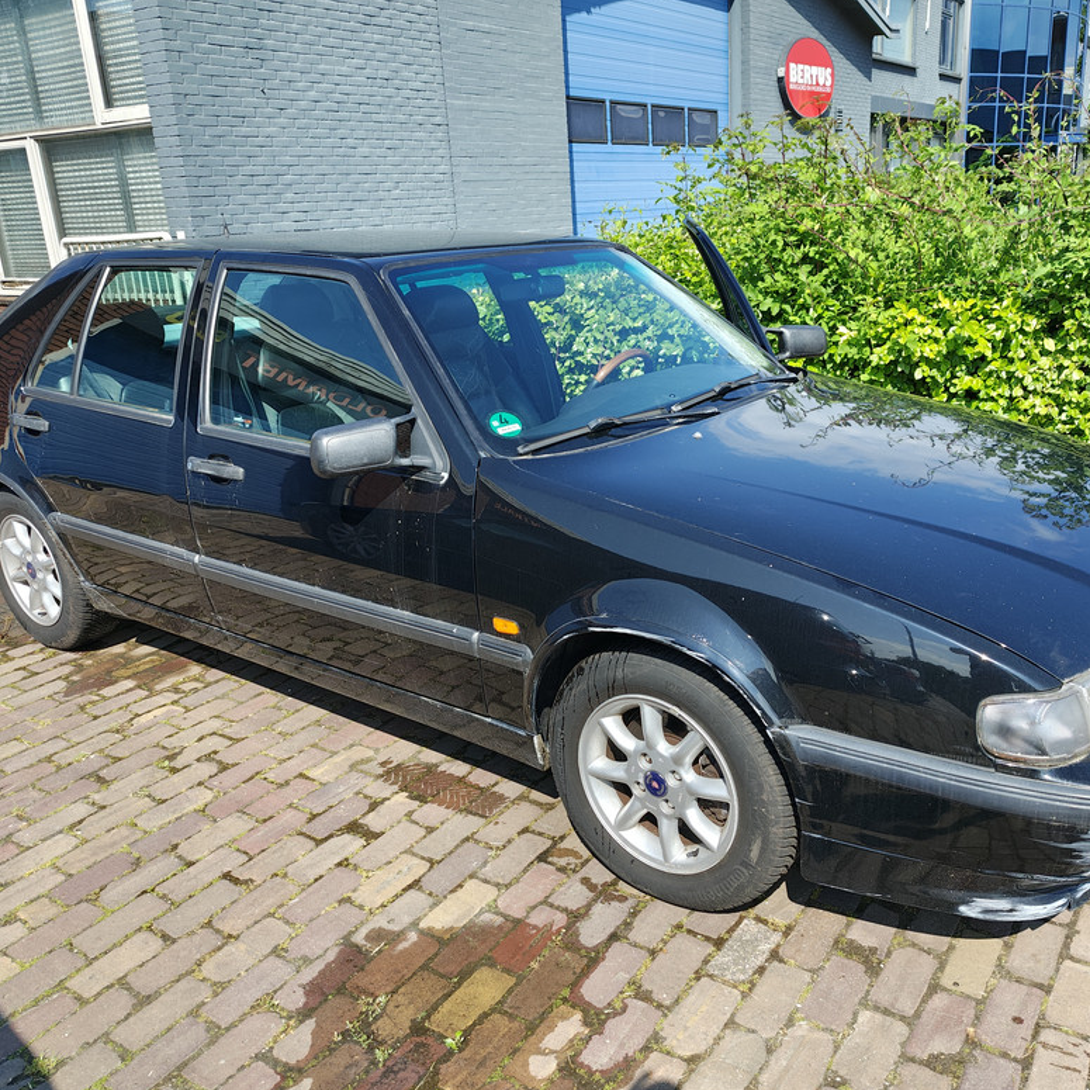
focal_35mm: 28
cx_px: 627
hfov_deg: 57.1
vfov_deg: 57.3
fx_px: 997
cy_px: 556
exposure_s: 1/521
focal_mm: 6.57
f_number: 1.6
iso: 100
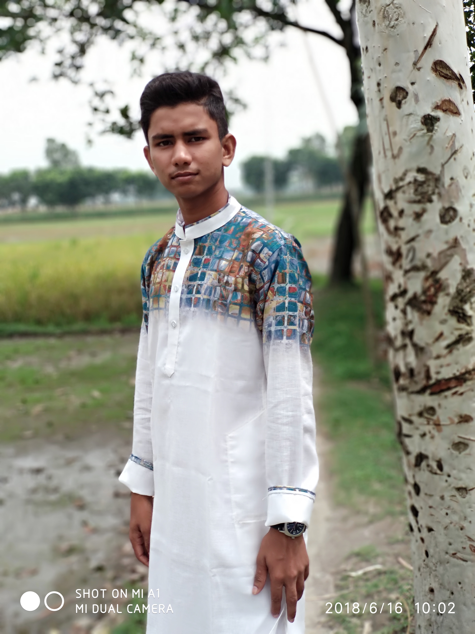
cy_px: 317
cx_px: 238
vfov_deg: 36.8
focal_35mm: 52
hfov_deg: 28.0
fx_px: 951
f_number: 2.6
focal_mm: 5.99
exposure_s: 1/277
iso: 100
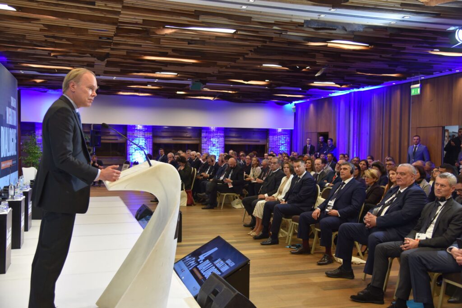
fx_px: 449
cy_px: 154
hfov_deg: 54.4
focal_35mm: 35
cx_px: 231
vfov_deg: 37.9
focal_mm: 35
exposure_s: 1/60
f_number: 4
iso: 800
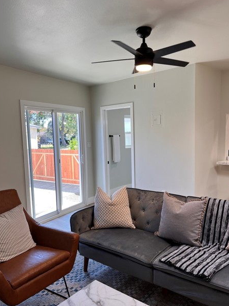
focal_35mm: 28
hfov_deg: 49.8
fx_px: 247
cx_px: 118
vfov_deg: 63.4
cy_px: 158
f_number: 1.6
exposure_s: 1/120
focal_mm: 5.1
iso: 50
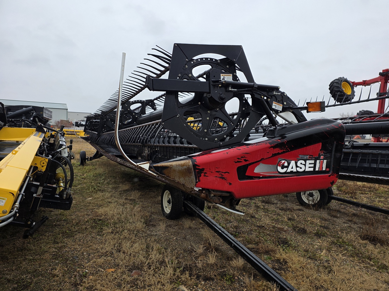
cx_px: 194
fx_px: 258
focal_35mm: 23
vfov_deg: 58.9
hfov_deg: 73.9
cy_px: 146
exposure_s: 1/359
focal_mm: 6.25
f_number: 1.7
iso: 50
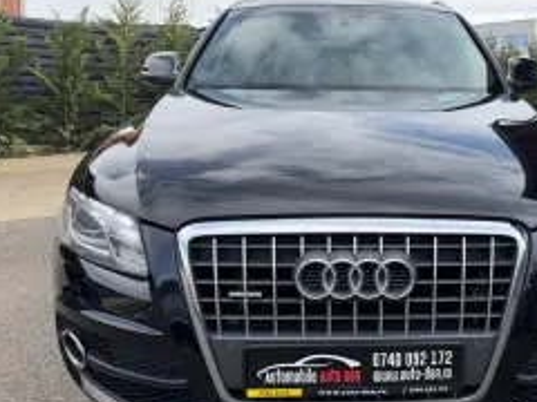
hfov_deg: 50.4
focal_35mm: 36
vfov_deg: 39.5
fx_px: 558
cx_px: 358
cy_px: 234
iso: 100
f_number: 1.78
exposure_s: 1/1464
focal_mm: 6.76
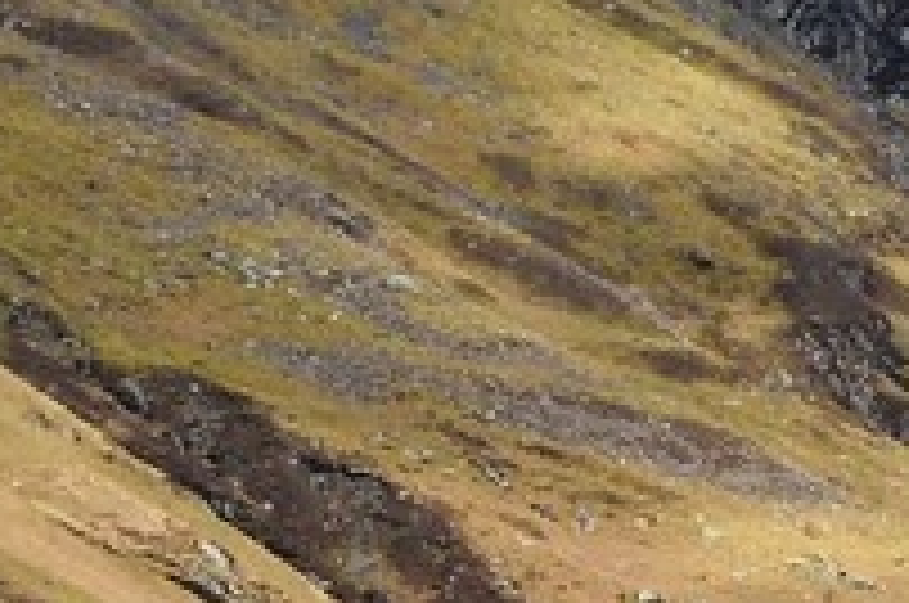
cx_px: 3195
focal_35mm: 396
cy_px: 306
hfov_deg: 4.8
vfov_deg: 3.5
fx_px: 9983
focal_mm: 50
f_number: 13
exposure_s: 1/250
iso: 200
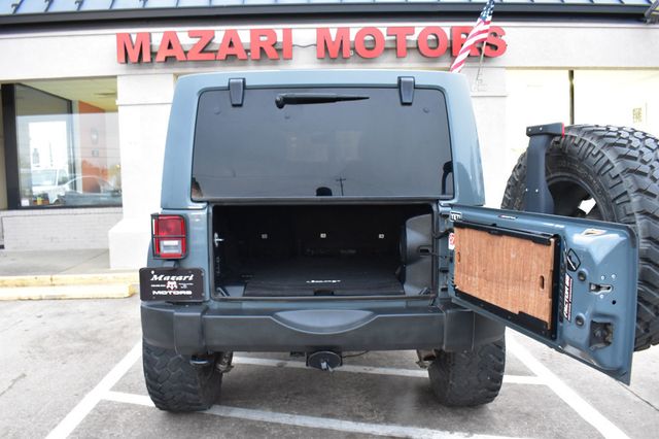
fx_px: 549
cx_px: 330
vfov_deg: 43.6
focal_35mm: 30
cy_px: 220
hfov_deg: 62.0
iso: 1600
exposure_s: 1/15
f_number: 5.6
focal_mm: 20
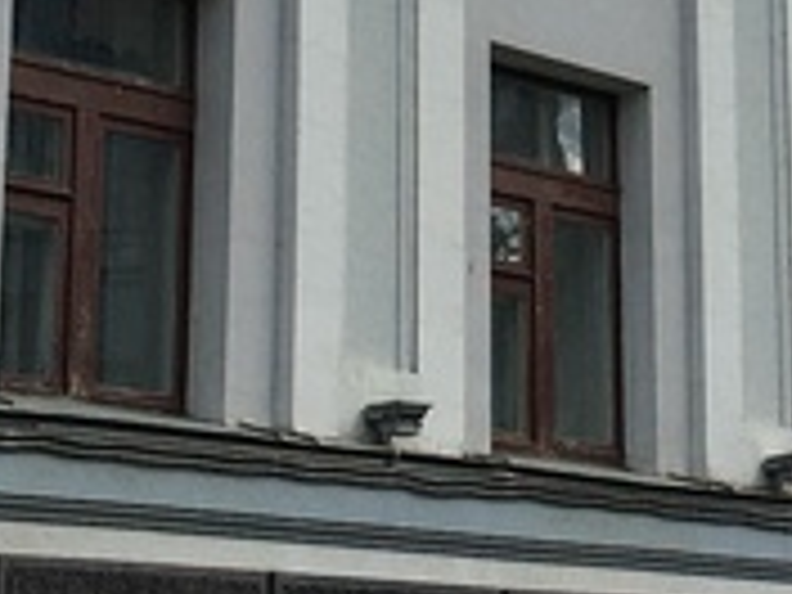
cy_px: -333
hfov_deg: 11.7
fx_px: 3775
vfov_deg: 8.8
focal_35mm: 165
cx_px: 968
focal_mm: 4.15
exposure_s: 1/1789
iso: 25
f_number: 2.2
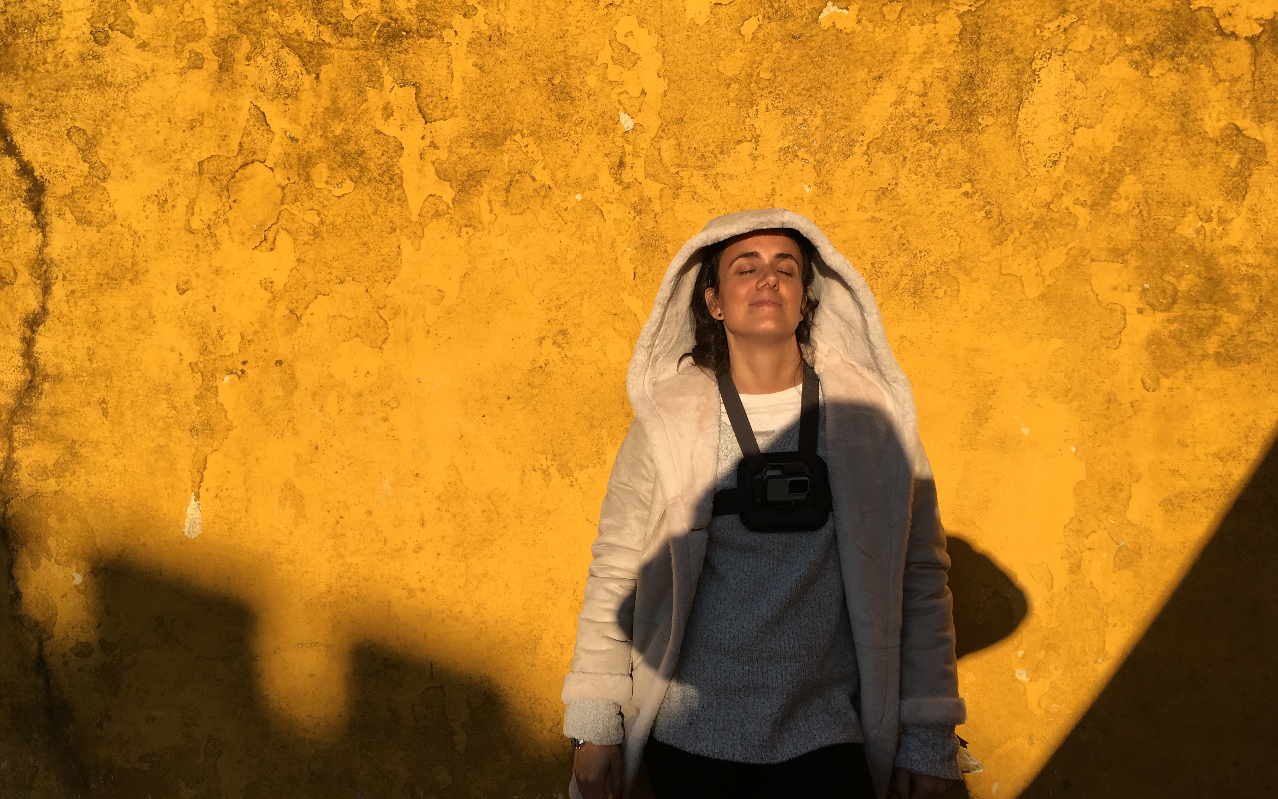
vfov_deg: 40.6
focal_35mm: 31
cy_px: 414
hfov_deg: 61.2
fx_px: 1080
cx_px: 639
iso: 25
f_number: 2.2
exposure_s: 1/1538
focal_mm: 4.15
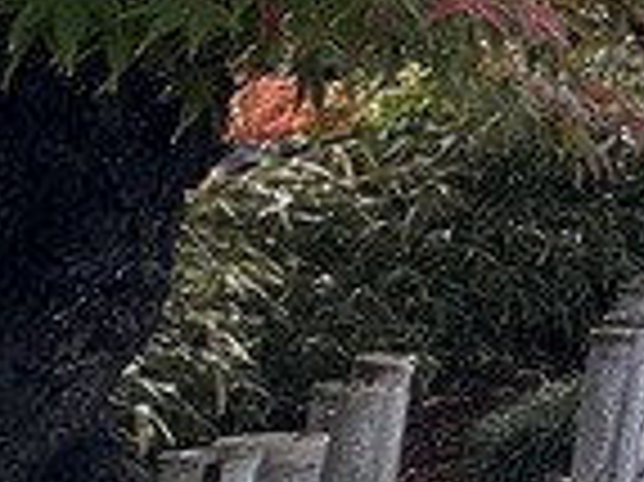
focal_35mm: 98
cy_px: -306
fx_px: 1822
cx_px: 1662
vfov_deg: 13.9
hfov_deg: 13.2
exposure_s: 1/422
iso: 40
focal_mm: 2.22
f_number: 2.2
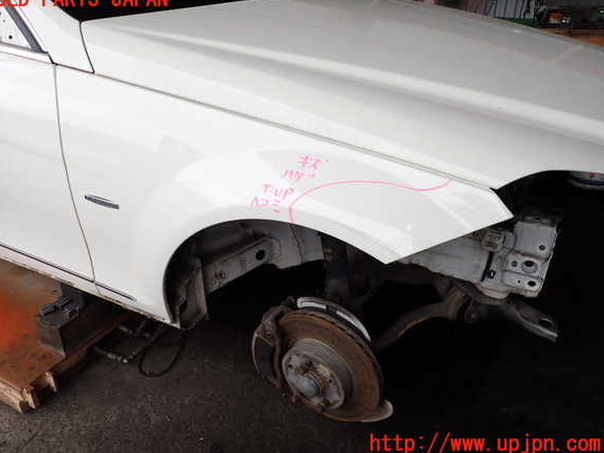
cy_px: 222
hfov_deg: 67.3
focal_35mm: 26
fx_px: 454
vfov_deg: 53.1
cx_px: 292
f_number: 2.8
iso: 100
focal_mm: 4.5
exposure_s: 1/200
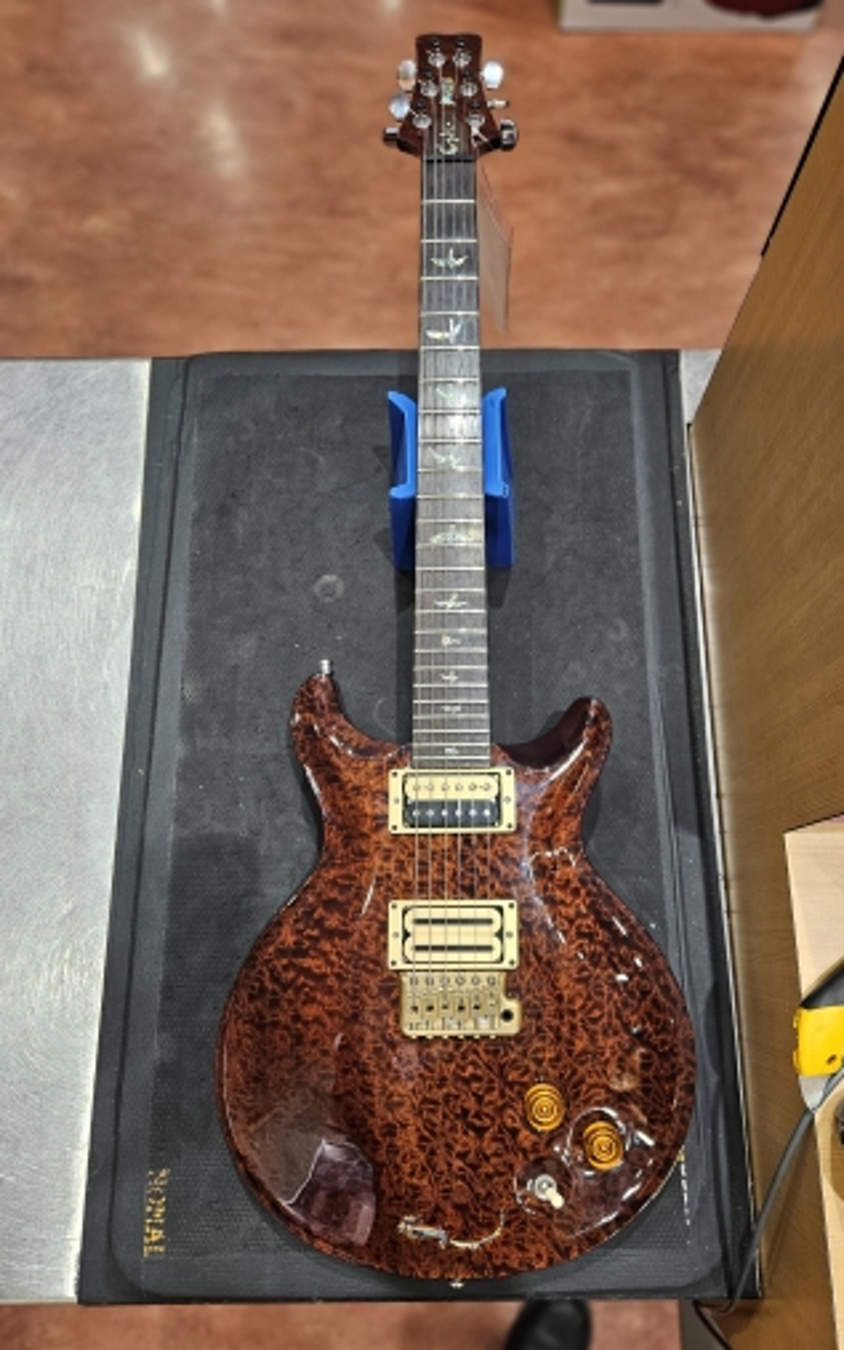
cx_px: 450
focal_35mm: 25
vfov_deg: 72.5
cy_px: 660
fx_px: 920
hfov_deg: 49.3
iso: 200
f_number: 1.8
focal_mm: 5.4
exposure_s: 1/120
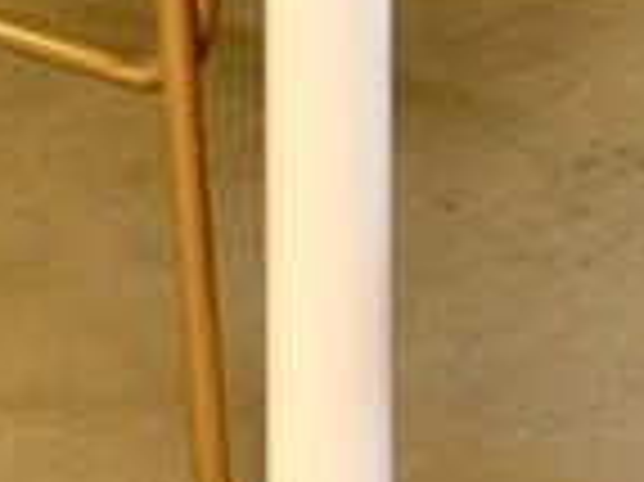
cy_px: -1027
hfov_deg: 11.0
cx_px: 838
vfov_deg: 7.4
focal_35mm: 175
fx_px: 3253
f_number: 4
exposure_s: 1/1.6
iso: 100
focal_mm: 24
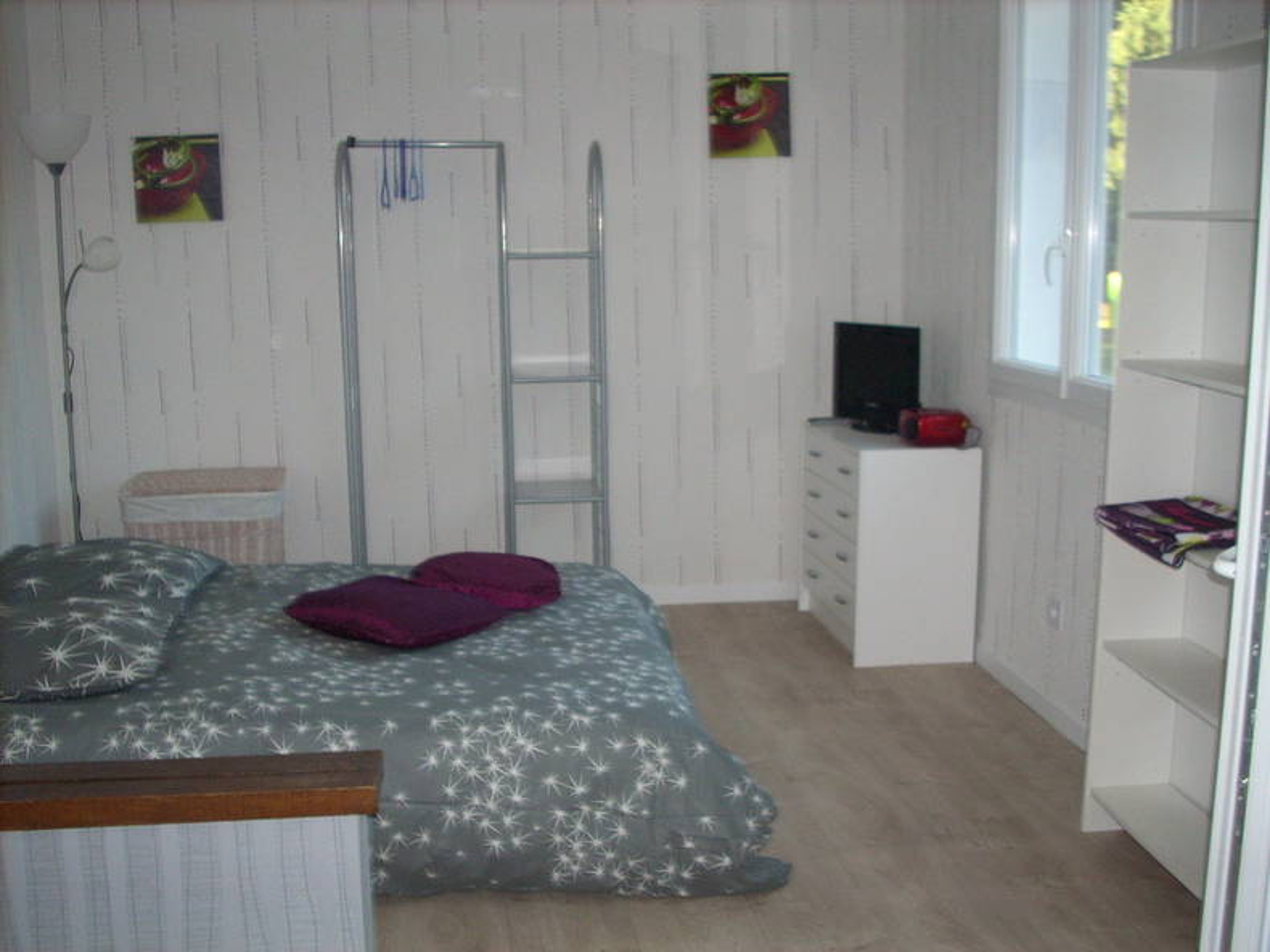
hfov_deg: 50.2
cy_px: 476
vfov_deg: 38.6
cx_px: 635
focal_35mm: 37
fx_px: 1357
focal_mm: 6.2
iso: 200
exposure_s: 1/60
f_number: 2.8
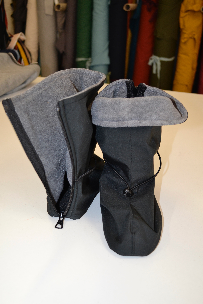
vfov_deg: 53.1
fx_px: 304
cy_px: 152
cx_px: 102
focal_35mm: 36
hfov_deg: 36.9
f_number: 4
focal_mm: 24
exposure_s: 1/80
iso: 400
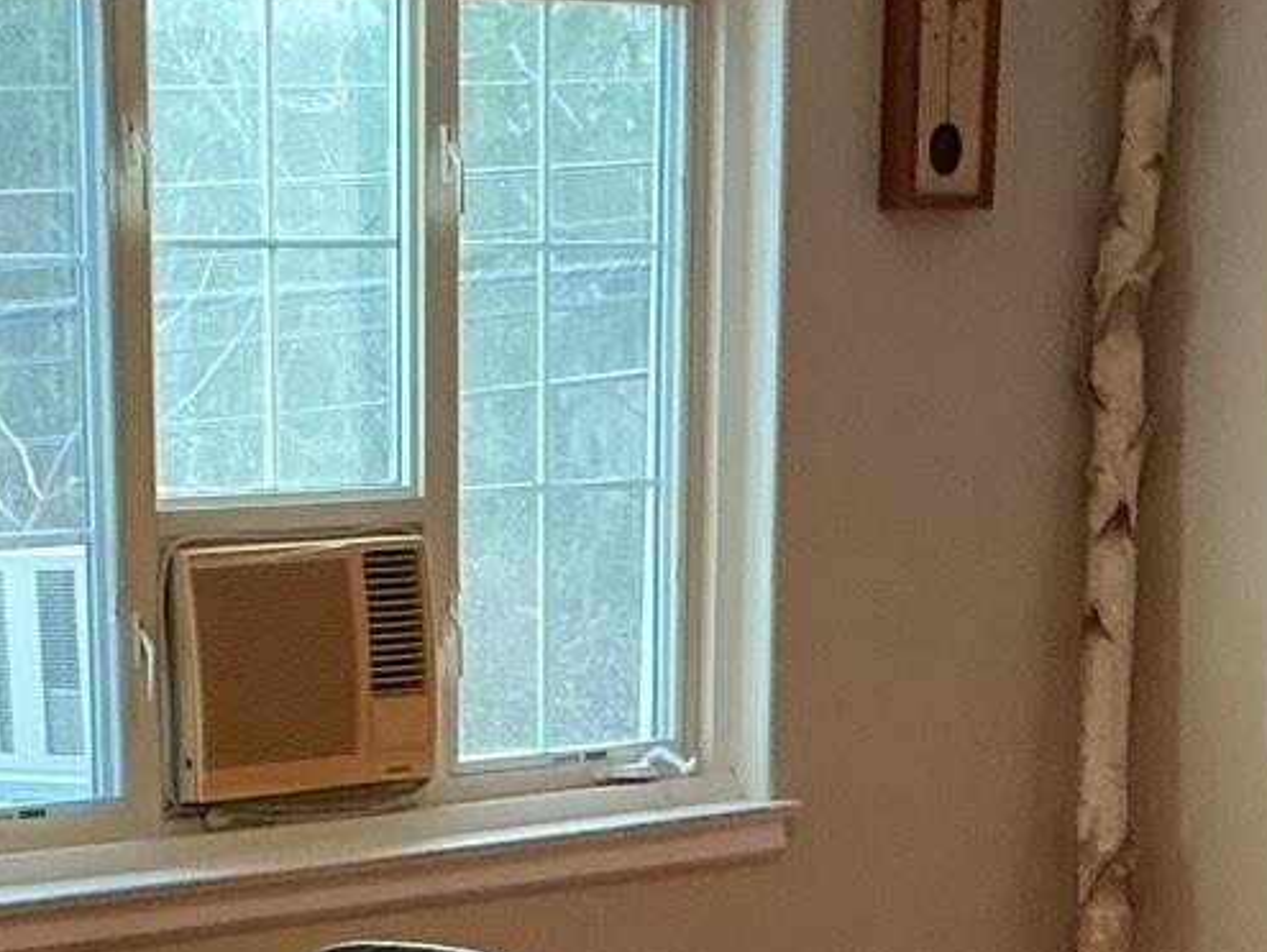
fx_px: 4322
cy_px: 1469
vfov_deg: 12.0
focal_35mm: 118
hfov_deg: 16.6
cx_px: 402
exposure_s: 1/60
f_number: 1.8
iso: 200
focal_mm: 3
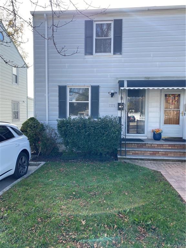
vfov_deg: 67.3
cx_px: 93
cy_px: 124
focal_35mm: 26
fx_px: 186
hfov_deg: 53.1
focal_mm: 4.25
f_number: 1.8
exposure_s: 1/698
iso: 32
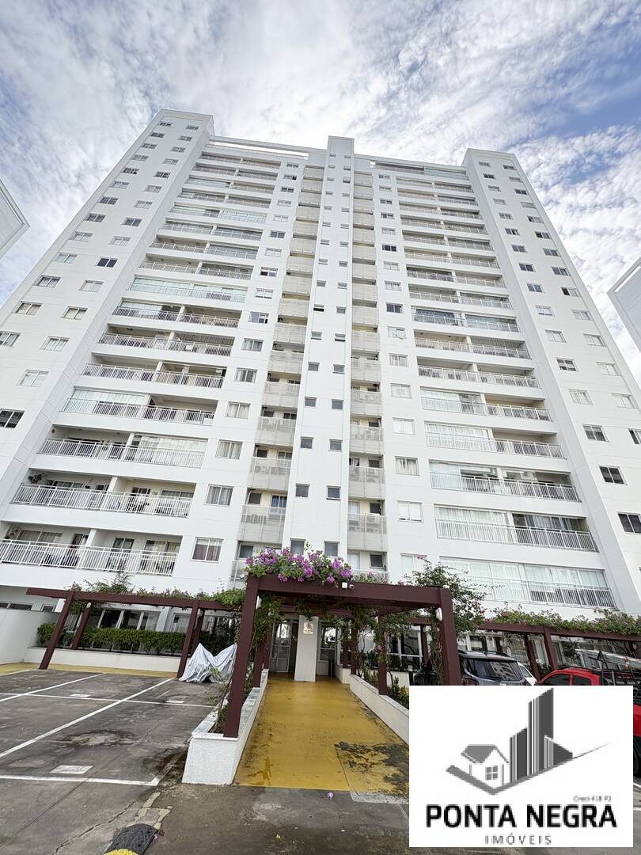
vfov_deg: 102.1
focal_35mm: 14
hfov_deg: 85.7
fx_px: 346
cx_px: 320
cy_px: 428
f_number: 2.2
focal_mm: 2.22
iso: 50
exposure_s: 1/338
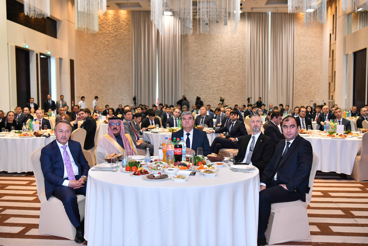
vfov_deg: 36.9
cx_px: 184
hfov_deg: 53.1
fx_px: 368
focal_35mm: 36
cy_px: 123
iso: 2000
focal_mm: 36
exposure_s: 1/250
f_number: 3.5
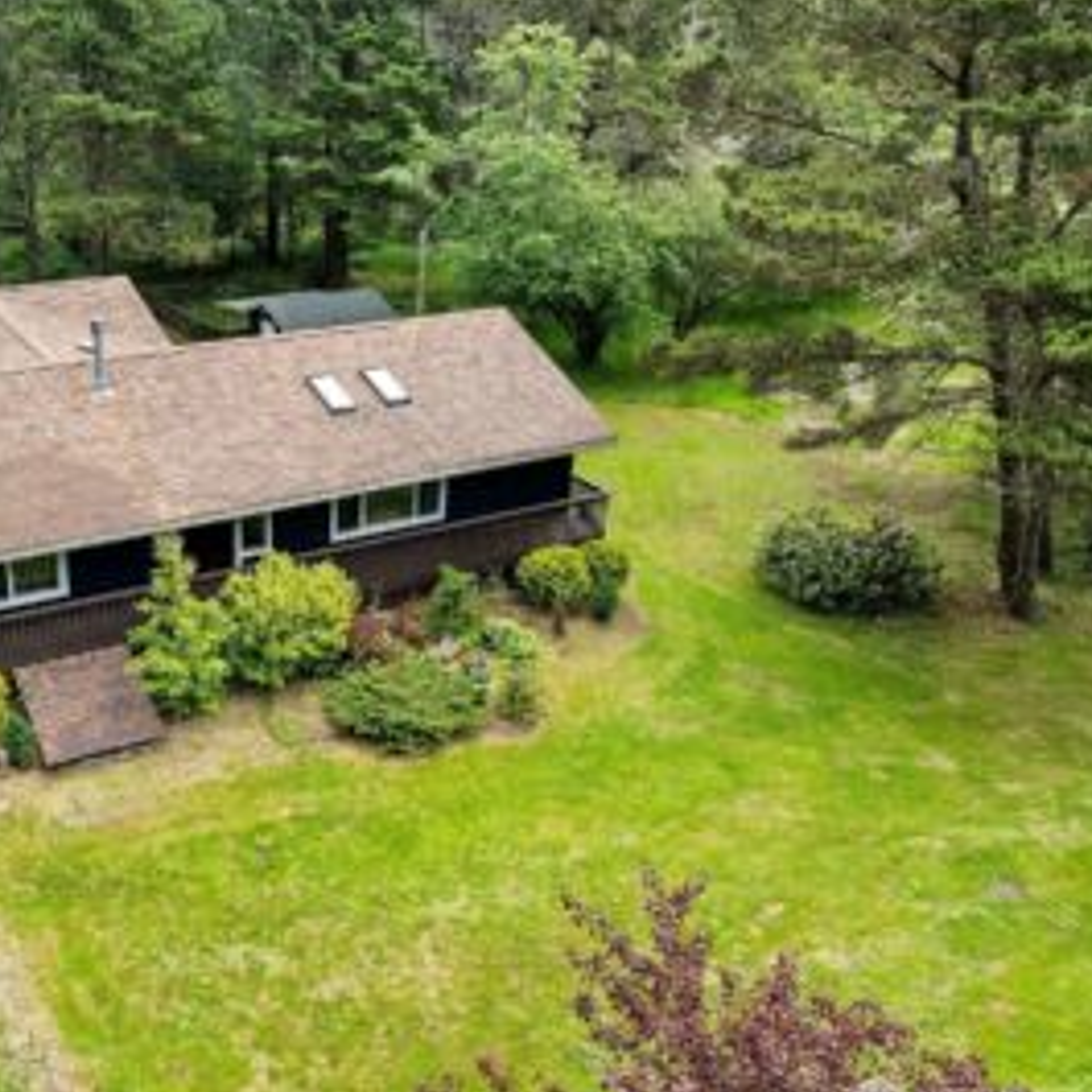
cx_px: 288
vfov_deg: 51.1
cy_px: 527
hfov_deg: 49.3
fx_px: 1142
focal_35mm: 32
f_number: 2.8
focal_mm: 12.29
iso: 150
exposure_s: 1/500
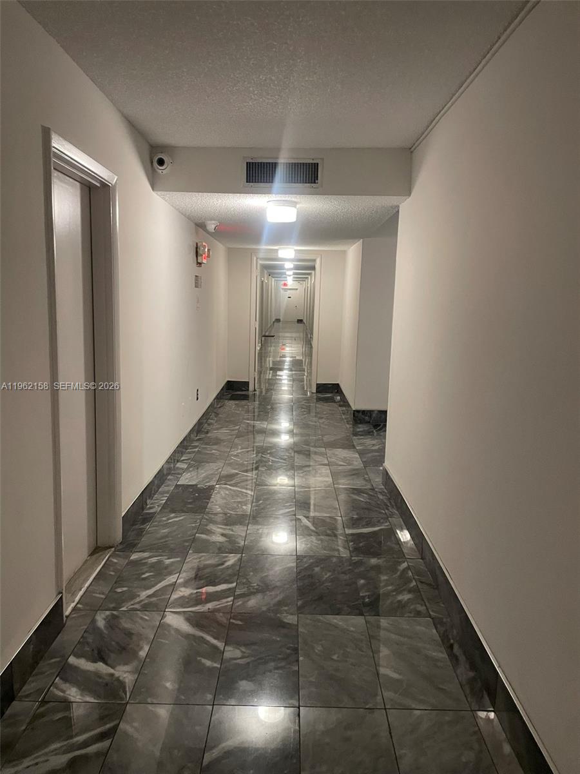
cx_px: 290
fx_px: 581
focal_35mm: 26
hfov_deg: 53.1
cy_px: 387
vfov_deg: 67.3
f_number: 1.6
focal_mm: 4.2
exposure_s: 1/40
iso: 400
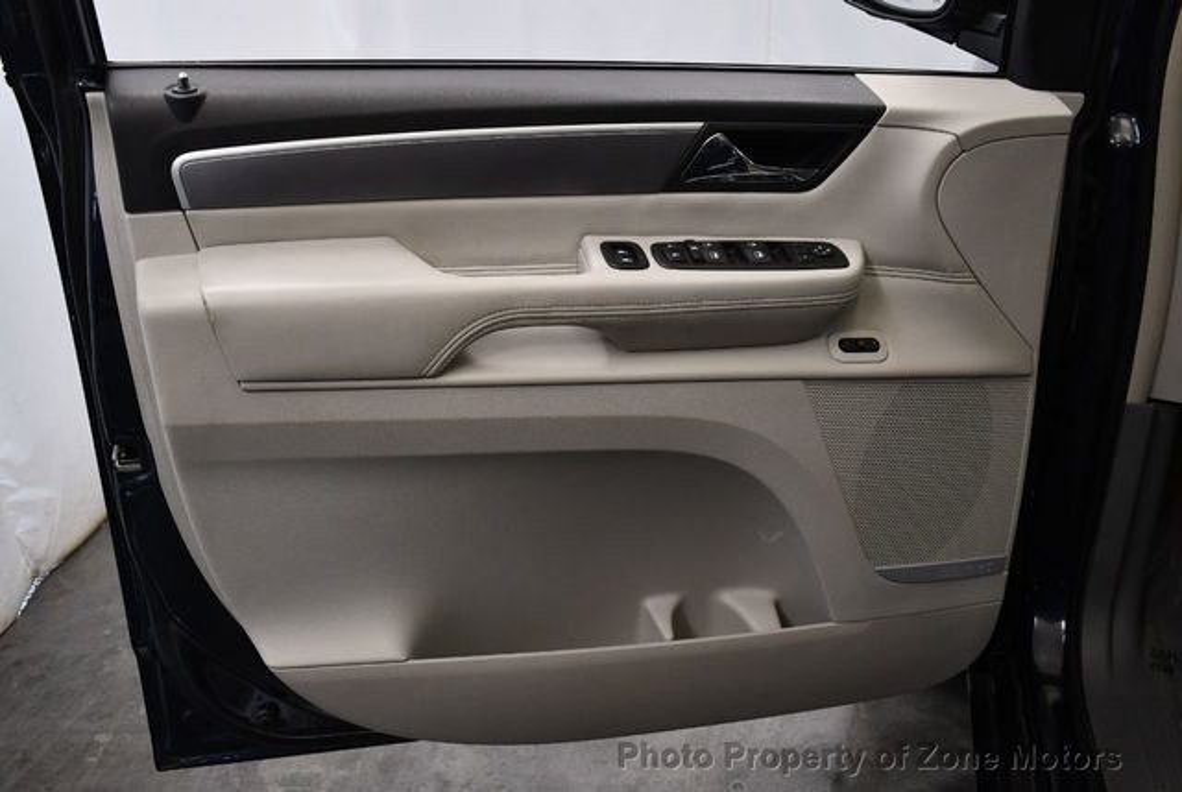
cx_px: 591
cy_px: 396
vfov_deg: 37.0
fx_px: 1184
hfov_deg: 53.1
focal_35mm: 36
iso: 800
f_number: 3.5
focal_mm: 18
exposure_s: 1/125
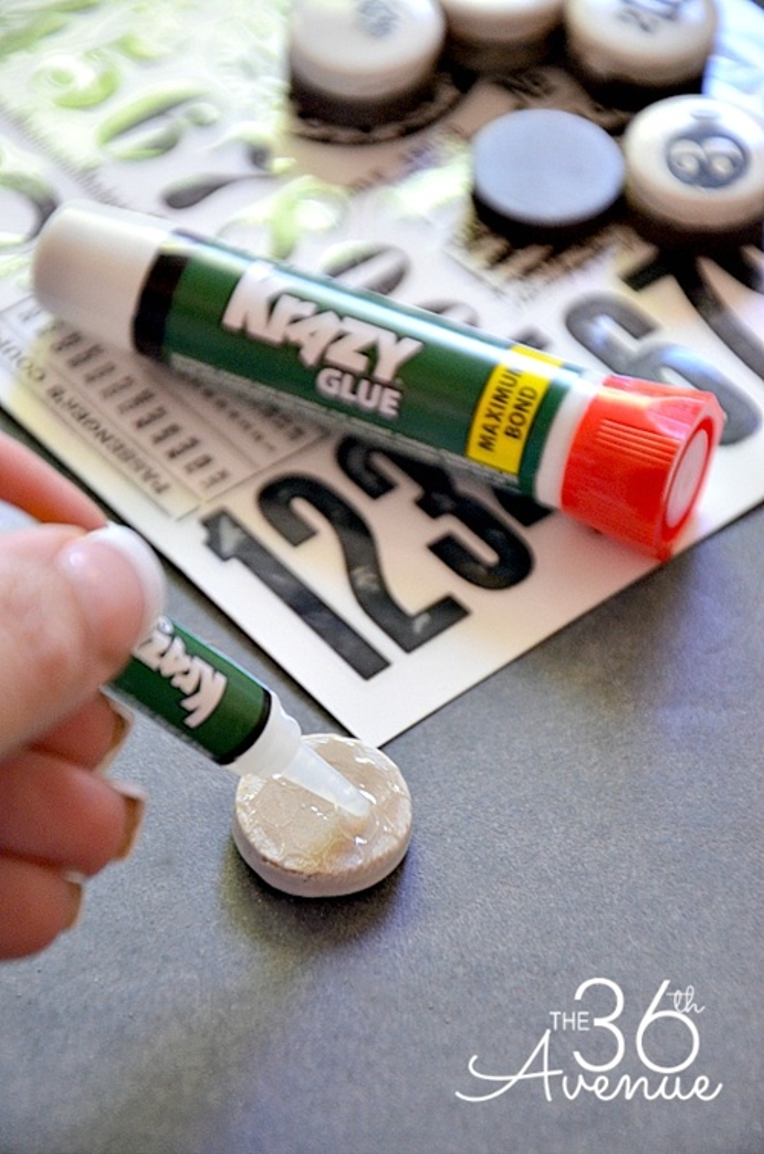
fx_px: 5037
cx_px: 382
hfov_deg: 8.7
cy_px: 577
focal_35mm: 158
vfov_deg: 13.1
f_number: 5.6
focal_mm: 105
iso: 1100
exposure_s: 1/30
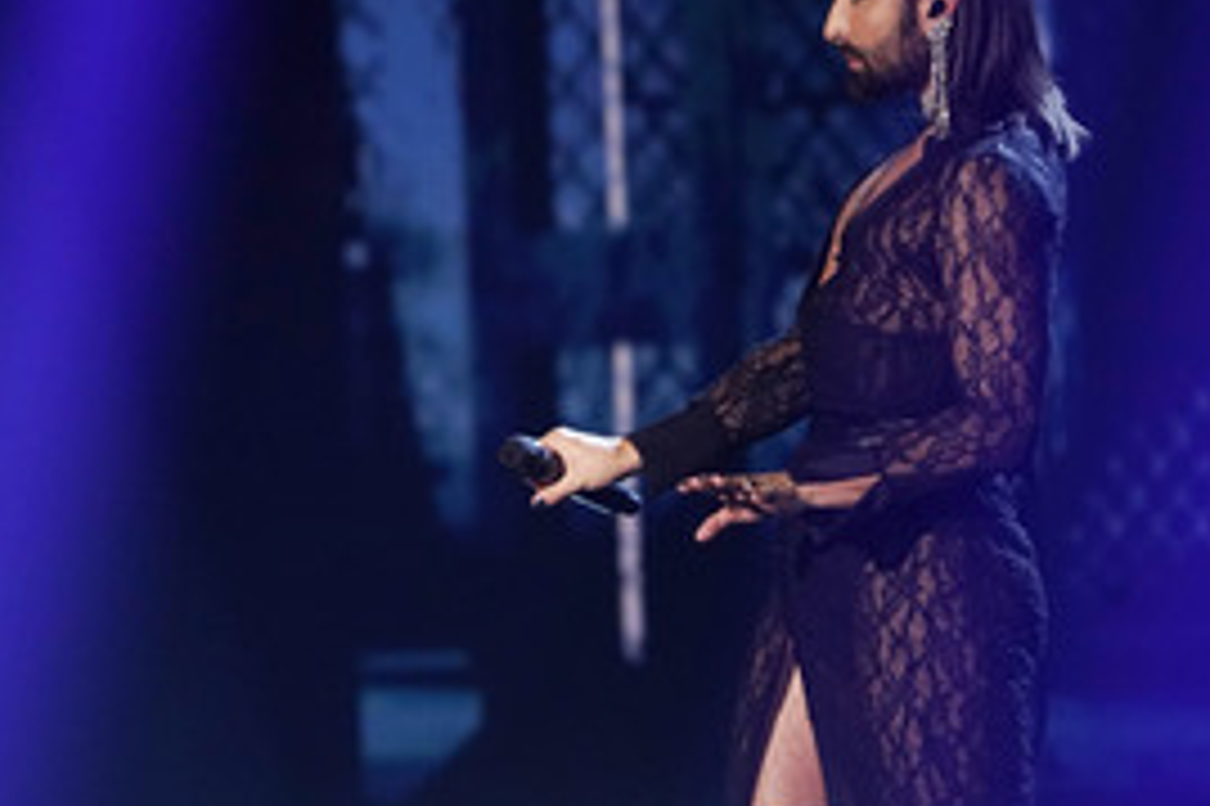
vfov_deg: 2.0
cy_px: 351
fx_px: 22505
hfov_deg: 3.1
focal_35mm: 670
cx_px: 250
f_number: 6.3
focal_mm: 400
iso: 4000
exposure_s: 1/160
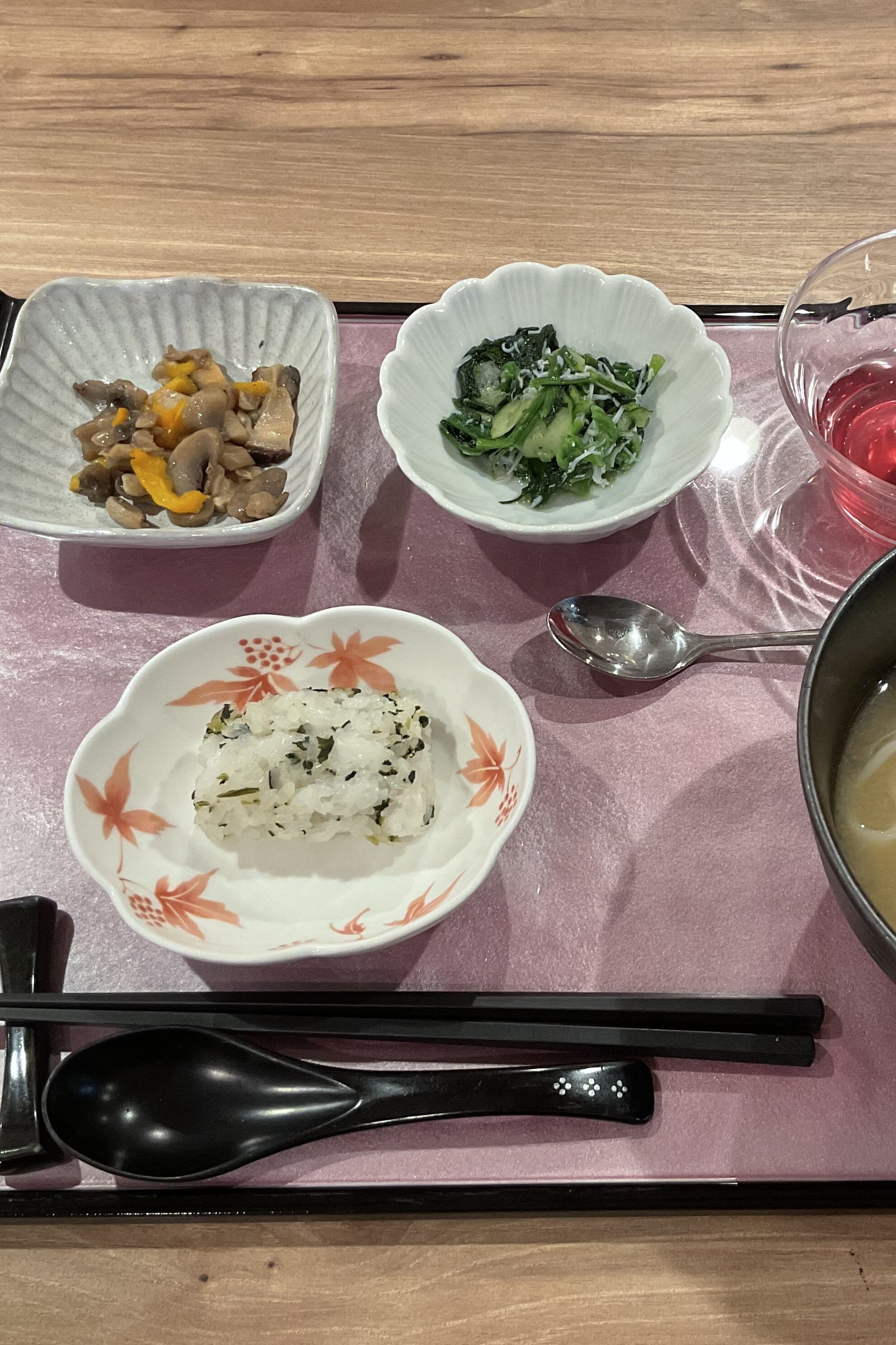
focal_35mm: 41
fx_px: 1531
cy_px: 670
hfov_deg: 32.3
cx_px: 616
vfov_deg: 47.4
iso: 100
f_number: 1.8
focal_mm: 3
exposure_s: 1/60
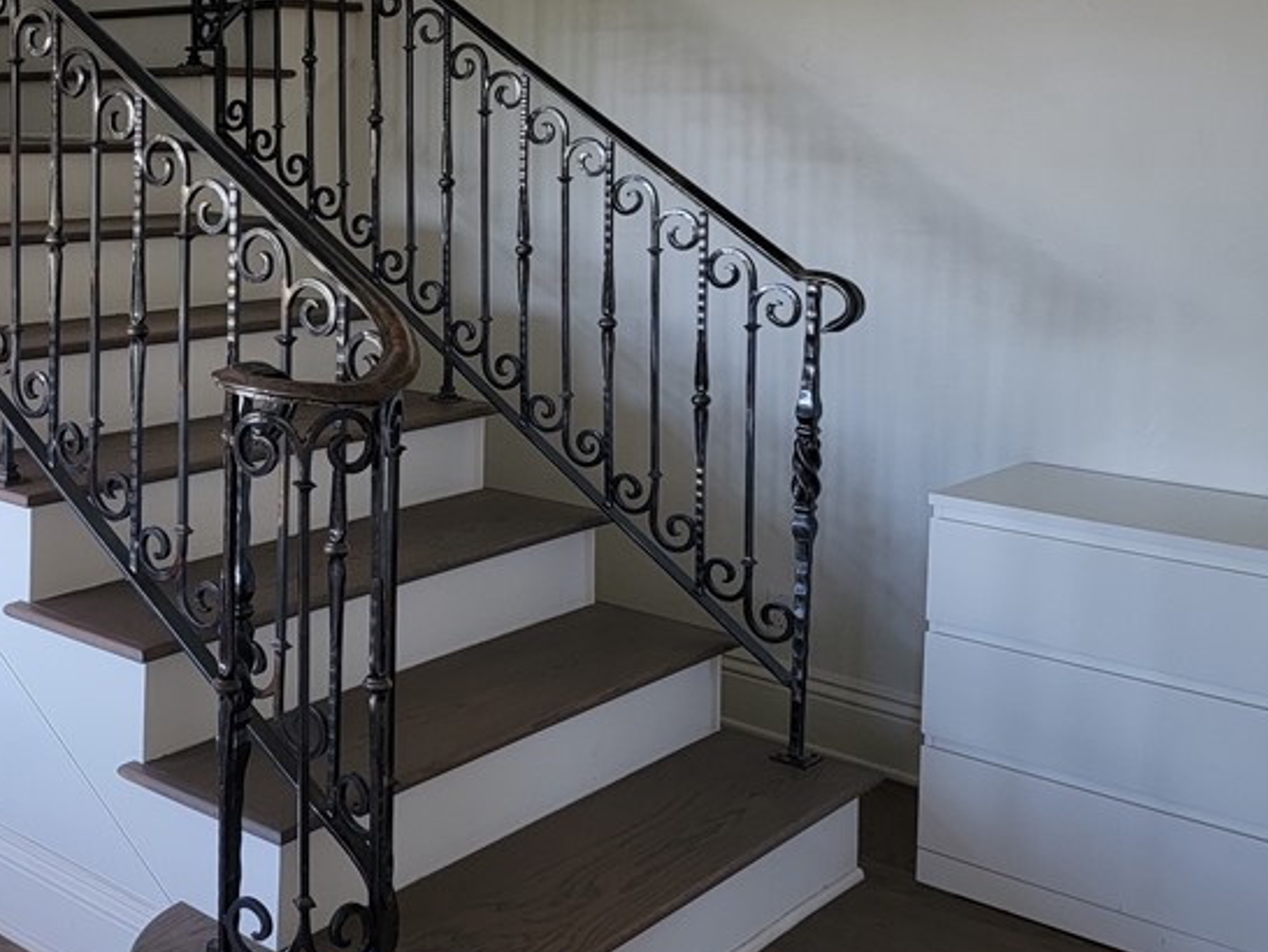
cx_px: 188
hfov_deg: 39.7
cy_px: 241
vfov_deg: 31.6
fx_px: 1649
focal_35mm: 45
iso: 125
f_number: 1.8
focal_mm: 6.7
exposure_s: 1/119
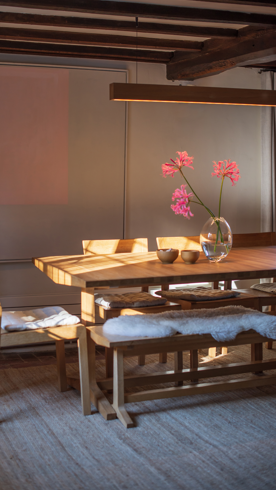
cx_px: 111
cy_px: 245
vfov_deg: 39.2
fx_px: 690
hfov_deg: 22.6
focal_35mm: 53
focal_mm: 50
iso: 400
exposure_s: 1/250
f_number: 2.5
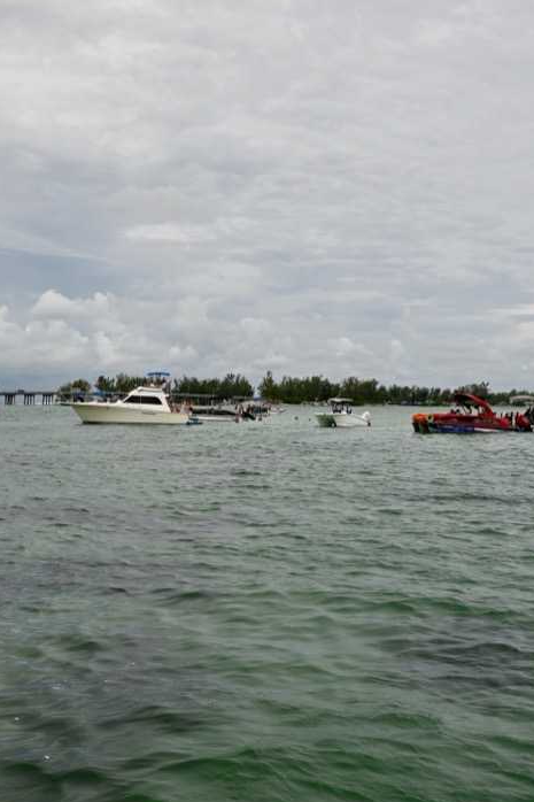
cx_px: 235
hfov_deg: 30.5
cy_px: 352
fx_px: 979
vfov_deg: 44.4
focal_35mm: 44
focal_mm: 24
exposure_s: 1/400
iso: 100
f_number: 7.1
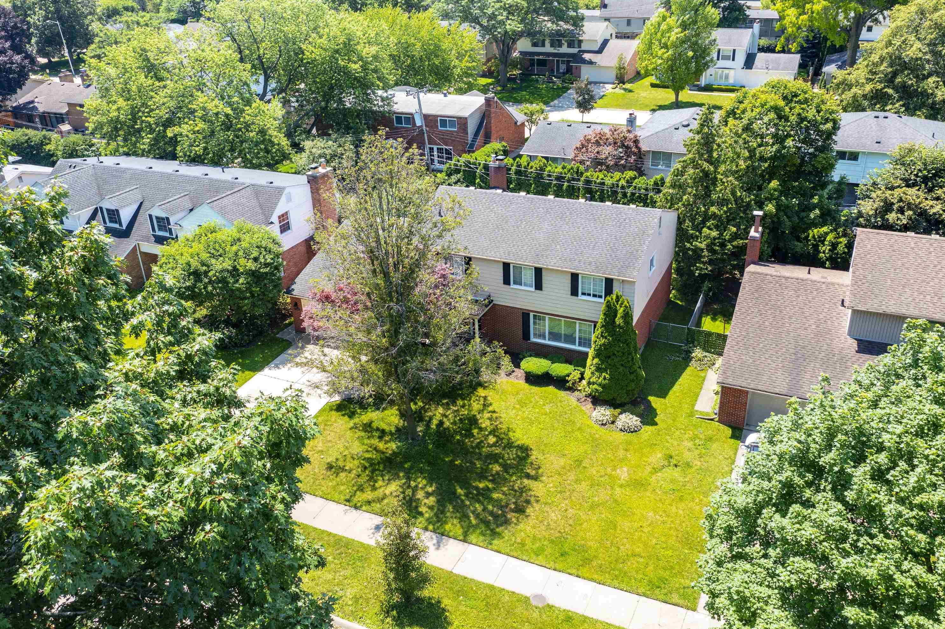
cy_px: 307
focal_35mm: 29
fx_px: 761
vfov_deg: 44.9
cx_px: 489
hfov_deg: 63.7
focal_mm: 10.26
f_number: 4.5
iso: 100
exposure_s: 1/200
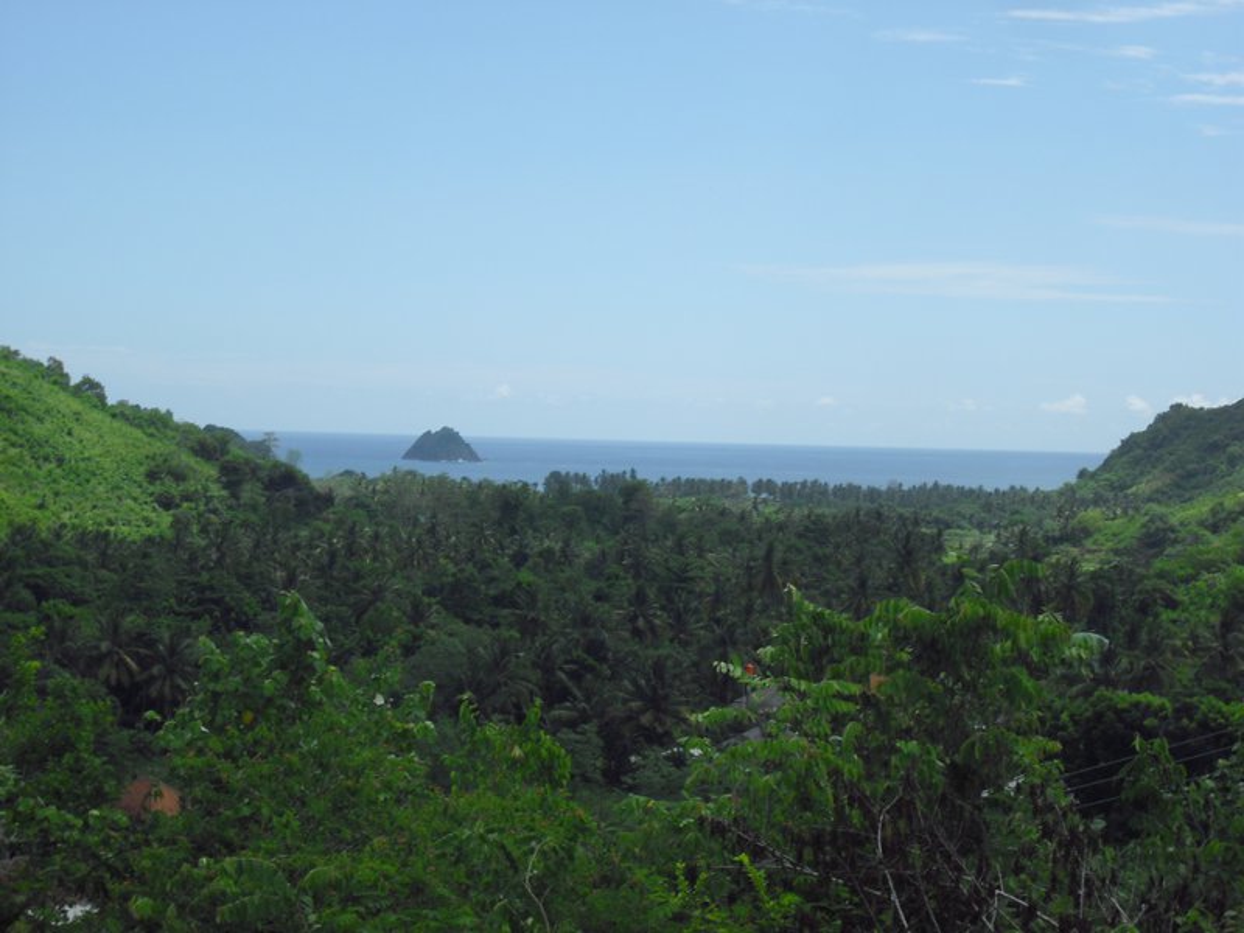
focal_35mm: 78
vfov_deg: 18.9
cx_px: 622
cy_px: 466
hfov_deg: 25.0
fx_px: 2803
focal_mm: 12.8
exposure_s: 1/160
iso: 100
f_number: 12
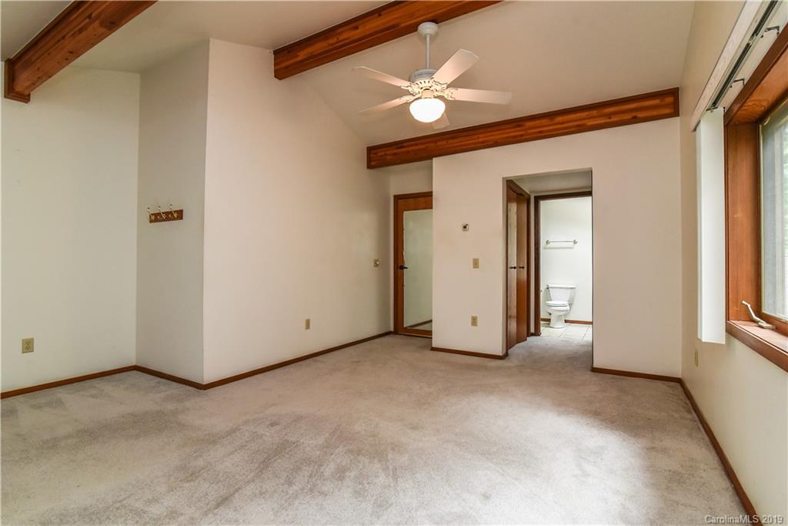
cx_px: 394
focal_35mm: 16
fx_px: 350
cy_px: 263
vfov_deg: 73.8
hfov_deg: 96.7
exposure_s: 1/60
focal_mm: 16
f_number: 8
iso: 1250
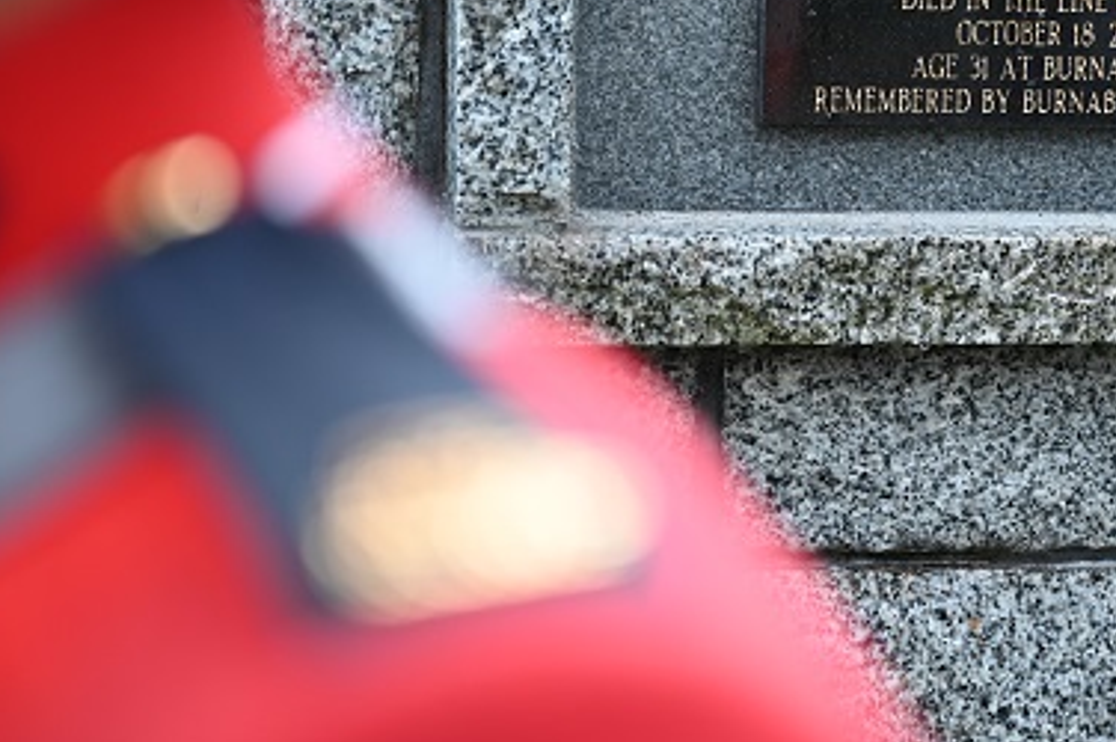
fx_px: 3314
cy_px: 166
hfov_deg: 19.0
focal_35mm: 107
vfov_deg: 12.7
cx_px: 849
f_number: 2.8
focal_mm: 67
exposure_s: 1/125
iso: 560
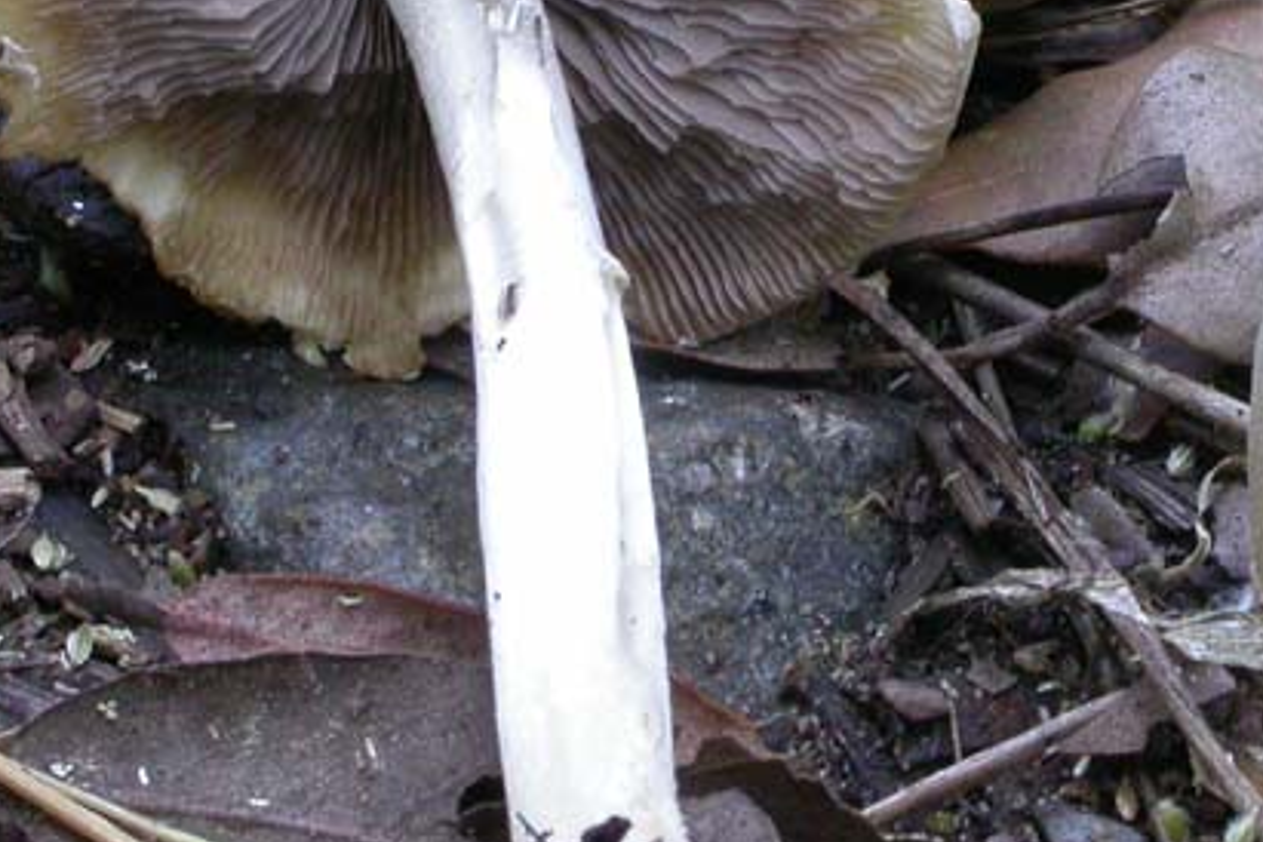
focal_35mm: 265
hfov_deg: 7.8
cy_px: 61
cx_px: 845
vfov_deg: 5.2
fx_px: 9296
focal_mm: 27.1
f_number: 10.5
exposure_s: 1/15
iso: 200
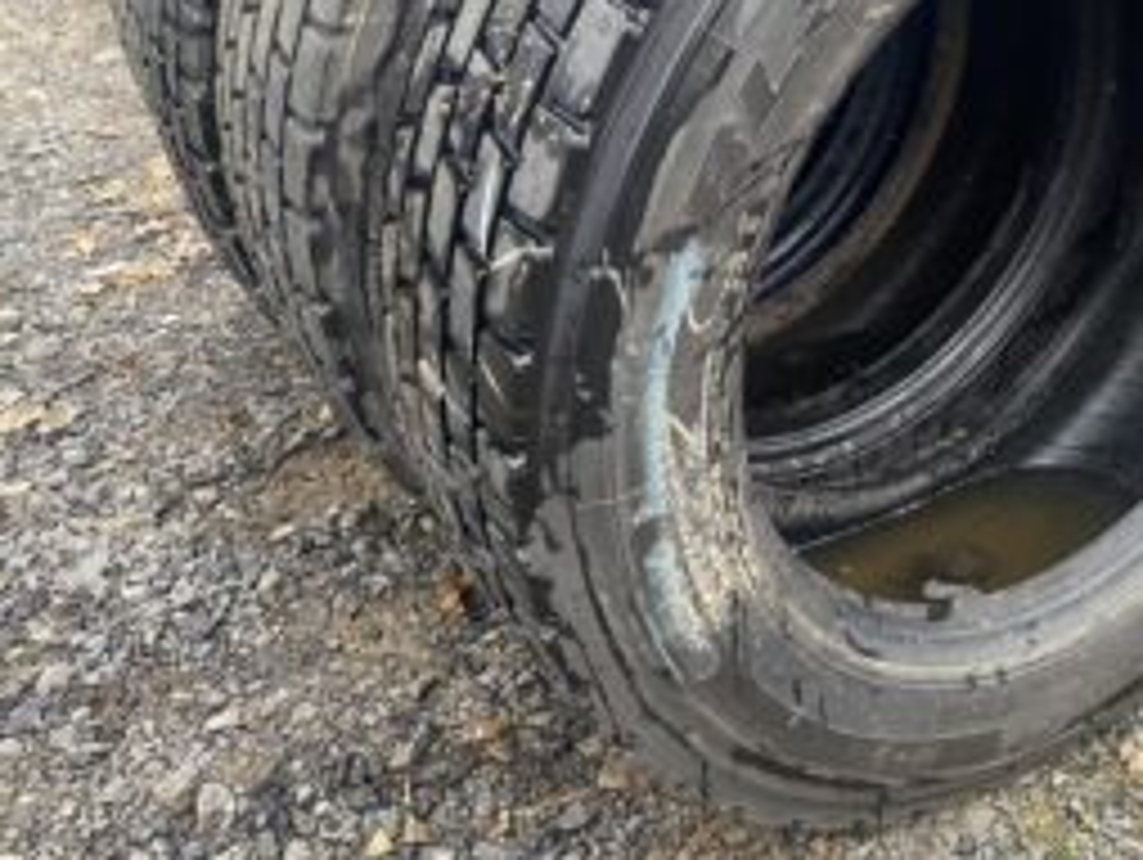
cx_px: 752
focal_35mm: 44
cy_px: 218
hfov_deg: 42.4
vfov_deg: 32.3
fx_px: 1454
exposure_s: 1/106
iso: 125
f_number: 1.8
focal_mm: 4.25
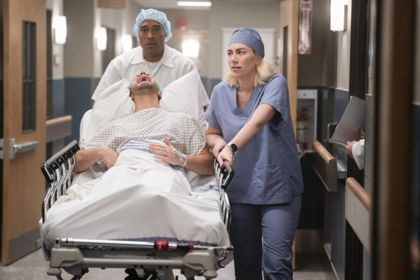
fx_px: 1155
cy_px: 140
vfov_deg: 13.8
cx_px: 210
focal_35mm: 99
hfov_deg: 20.6
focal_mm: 99
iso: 3200
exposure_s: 1/250
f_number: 3.2
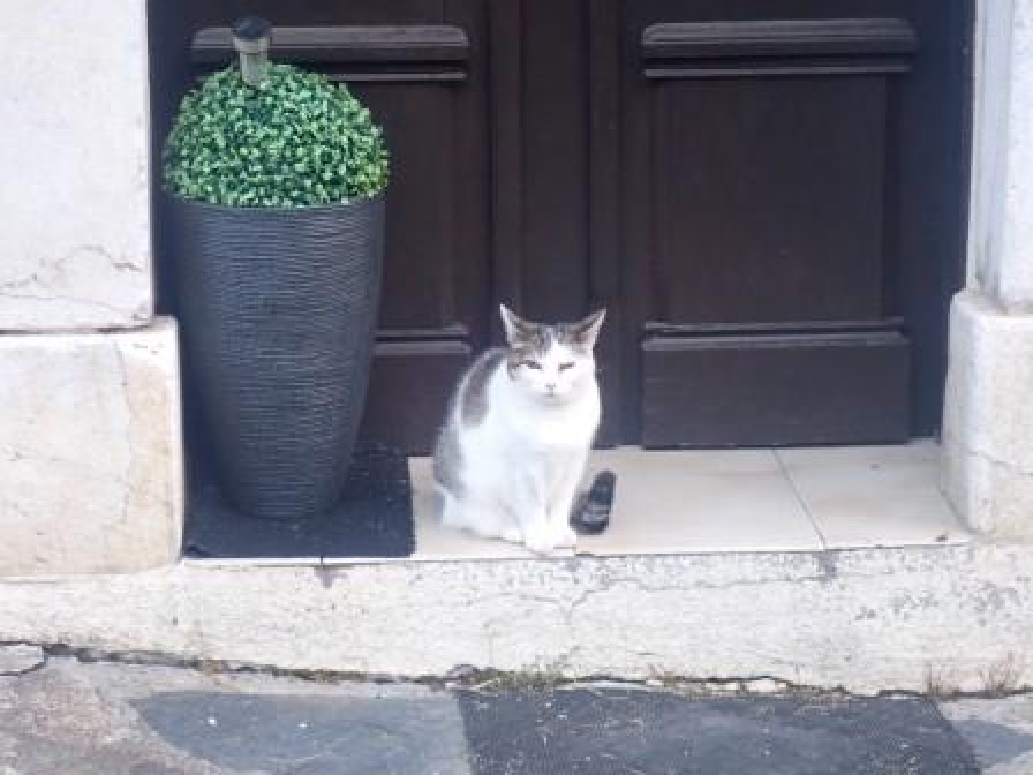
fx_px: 2984
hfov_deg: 19.6
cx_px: 516
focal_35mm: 100
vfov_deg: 14.8
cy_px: 388
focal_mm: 18
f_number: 4.9
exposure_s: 1/30
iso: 800
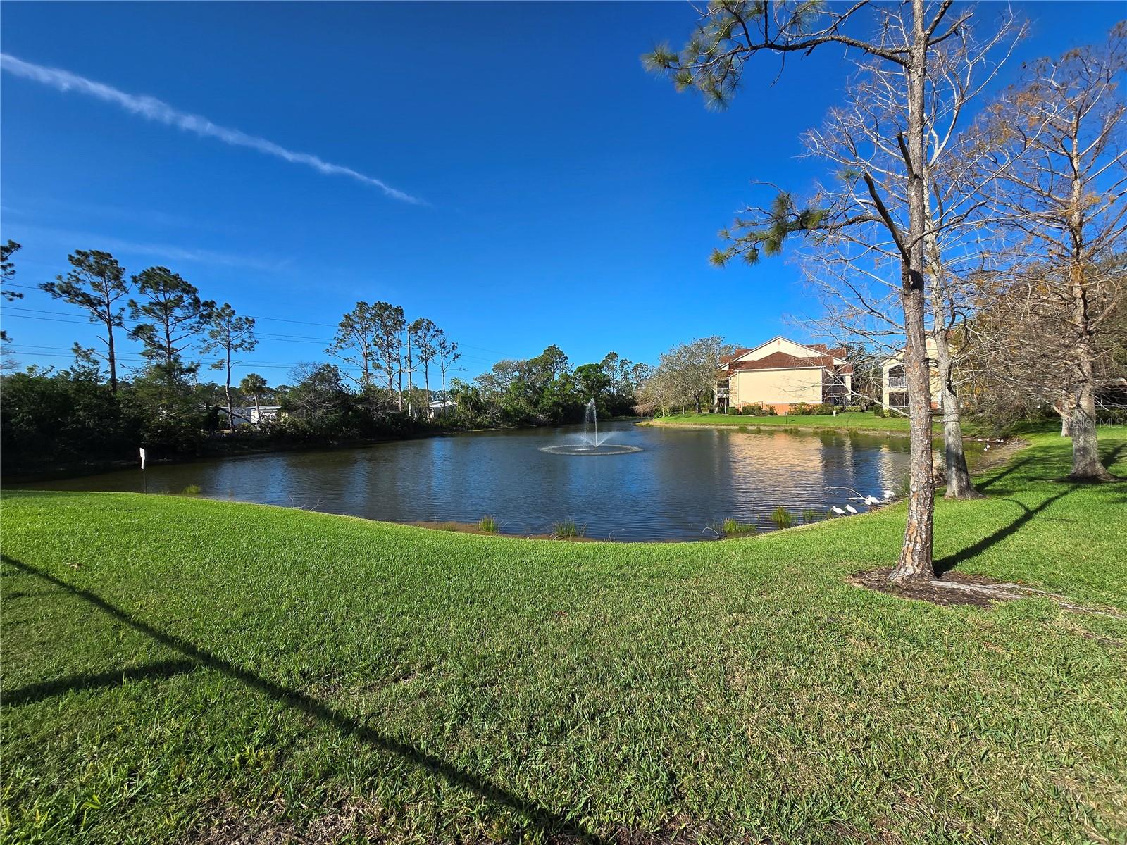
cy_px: 422
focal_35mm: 13
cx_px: 564
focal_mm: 2.2
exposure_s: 1/2378
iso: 50
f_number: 2.2
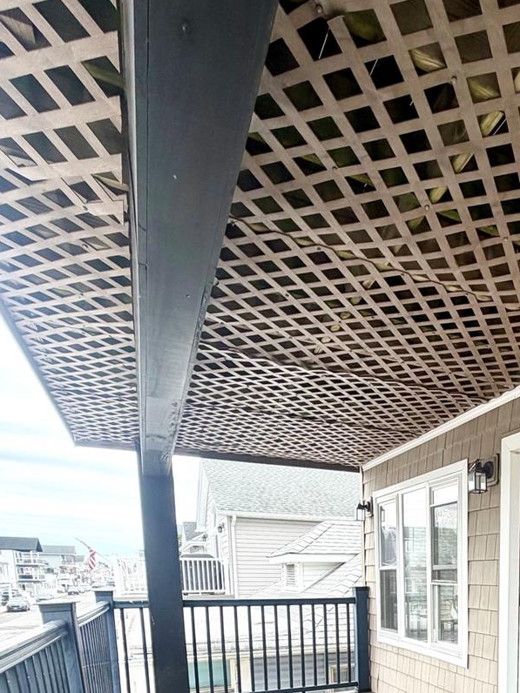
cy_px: 656
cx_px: 465
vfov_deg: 54.4
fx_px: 541
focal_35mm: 27
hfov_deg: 46.5
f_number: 2.2
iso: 40
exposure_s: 1/250
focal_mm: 2.22
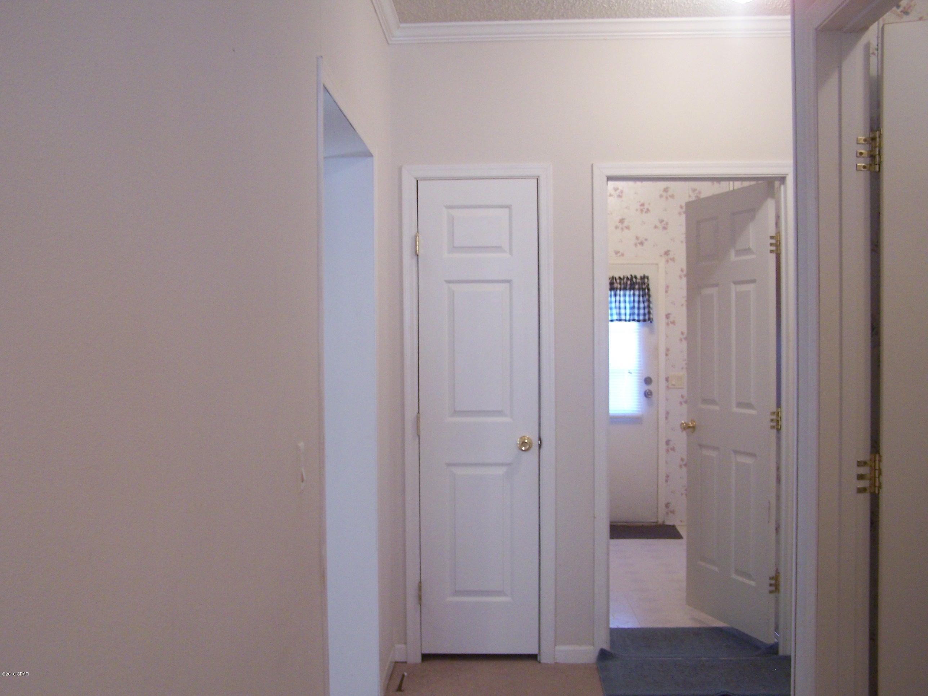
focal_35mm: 38
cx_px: 464
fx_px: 1019
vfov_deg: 37.7
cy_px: 348
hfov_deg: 49.0
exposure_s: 1/13
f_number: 2.8
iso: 140
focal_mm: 6.3
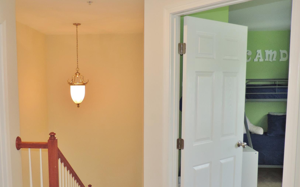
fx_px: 262
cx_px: 112
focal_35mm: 32
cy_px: 105
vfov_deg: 39.4
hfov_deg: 58.9
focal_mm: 4.3
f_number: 3
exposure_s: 1/40
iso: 280
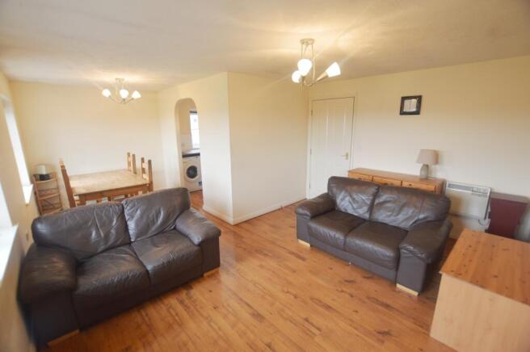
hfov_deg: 100.4
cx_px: 265
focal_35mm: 15
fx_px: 221
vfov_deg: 77.2
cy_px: 176
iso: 640
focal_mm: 10
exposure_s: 1/60
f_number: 3.5
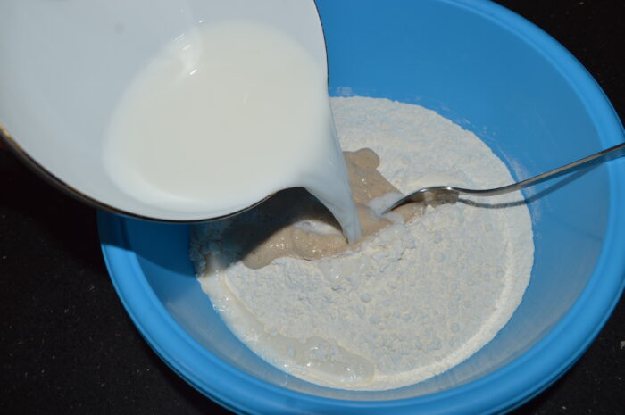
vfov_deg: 43.5
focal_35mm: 30
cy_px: 208
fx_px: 520
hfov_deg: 62.0
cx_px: 312
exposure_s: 1/60
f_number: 8
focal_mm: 20
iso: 100
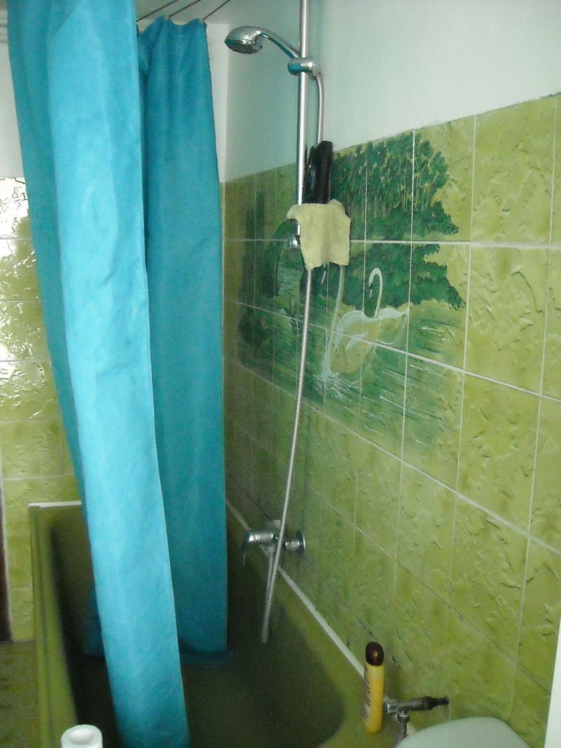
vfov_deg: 52.6
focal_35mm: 35
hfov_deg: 40.7
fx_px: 756
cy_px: 374
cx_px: 280
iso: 800
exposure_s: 1/47
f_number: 2.8
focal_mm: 5.7
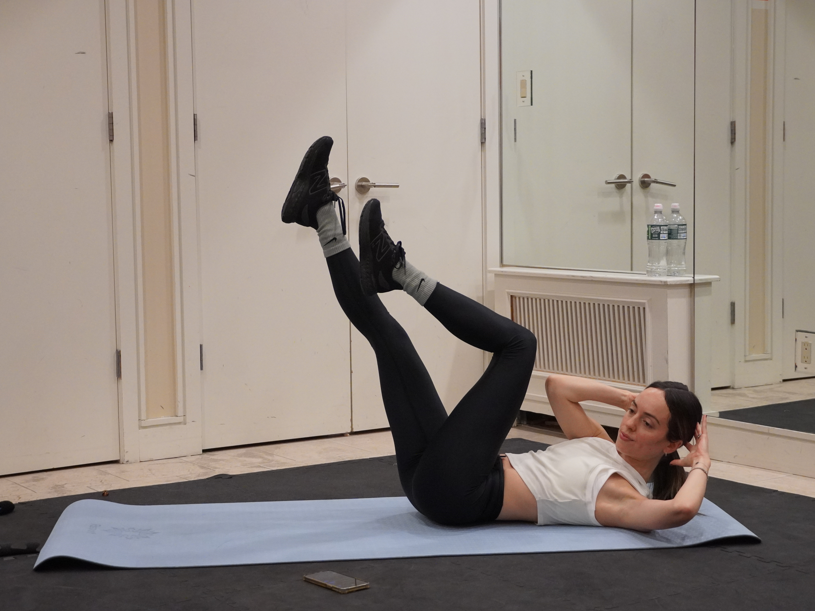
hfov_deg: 30.5
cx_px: 407
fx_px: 1496
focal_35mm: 64
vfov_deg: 23.1
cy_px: 306
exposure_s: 1/160
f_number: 4.5
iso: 3200
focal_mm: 39
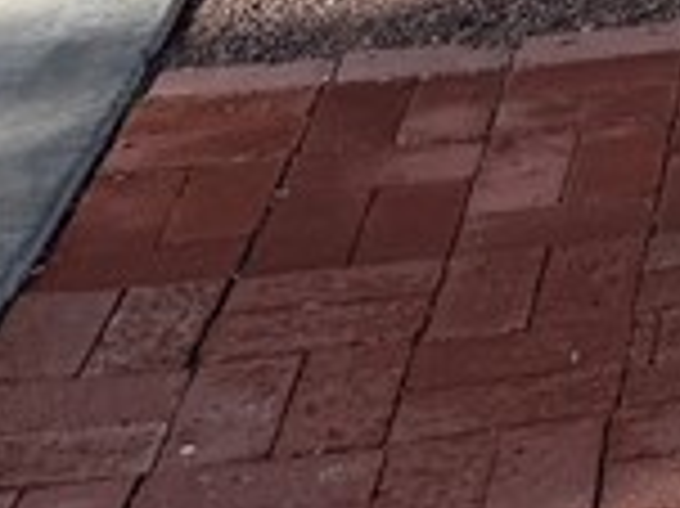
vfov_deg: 7.7
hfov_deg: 10.3
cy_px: -1097
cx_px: 1716
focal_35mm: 163
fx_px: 3199
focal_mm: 6.76
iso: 80
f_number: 1.78
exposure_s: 1/3597
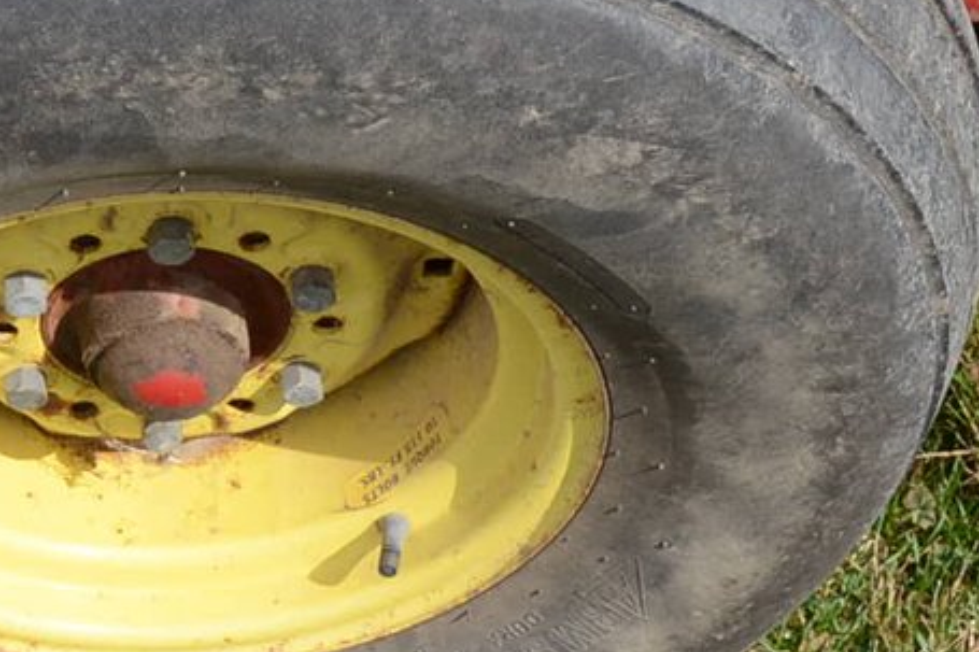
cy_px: 158
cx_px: 140
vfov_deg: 14.2
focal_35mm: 96
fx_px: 2606
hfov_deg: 20.9
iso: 250
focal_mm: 17
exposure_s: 1/320
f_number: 9
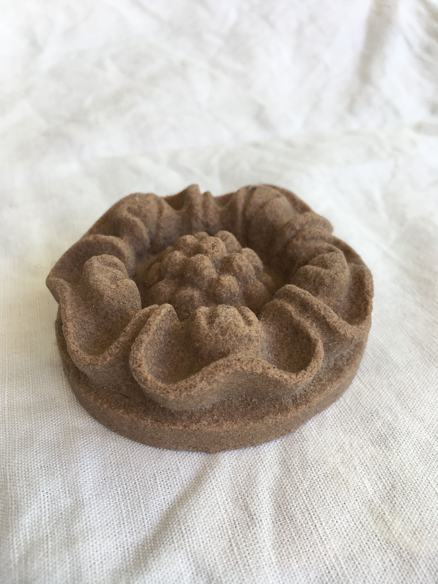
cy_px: 292
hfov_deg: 48.2
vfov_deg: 61.7
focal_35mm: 29
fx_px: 489
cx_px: 219
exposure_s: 1/100
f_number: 2.2
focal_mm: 4.15
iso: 32
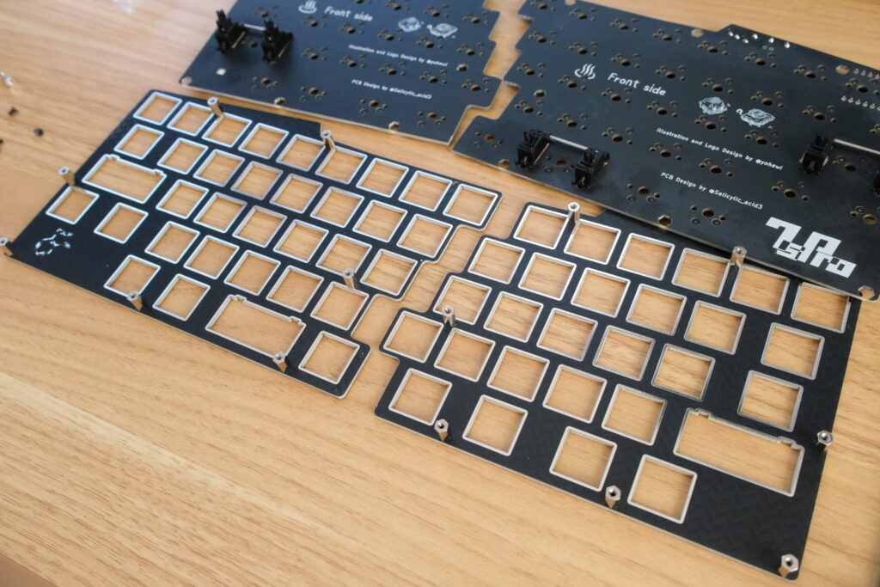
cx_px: 440
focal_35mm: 32
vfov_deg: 41.1
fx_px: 782
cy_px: 294
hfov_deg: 58.7
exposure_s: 1/52
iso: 6400
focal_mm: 21
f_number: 6.4
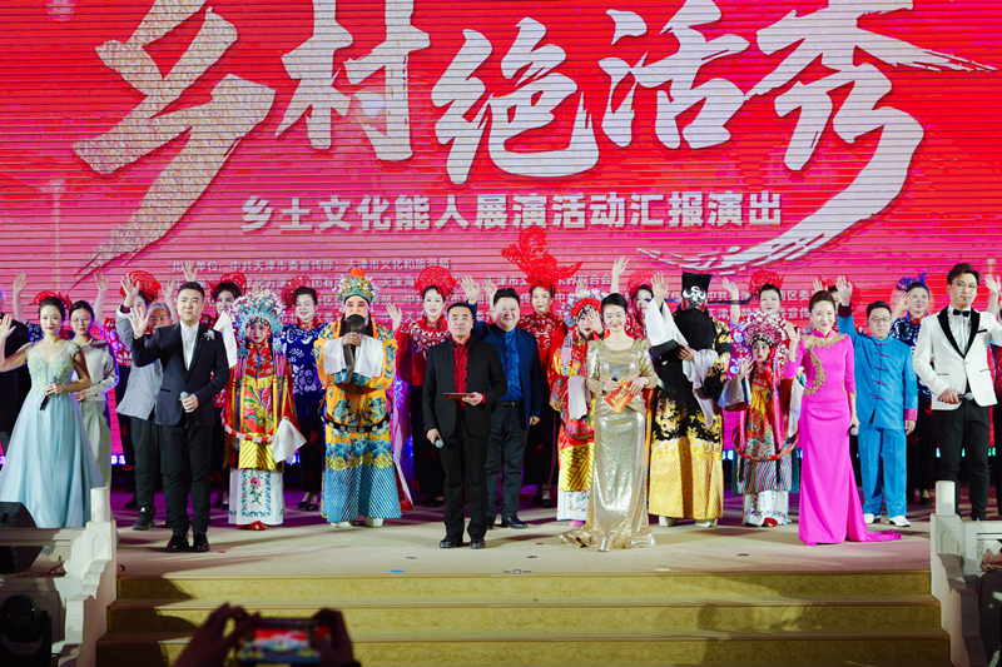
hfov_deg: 28.8
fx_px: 1948
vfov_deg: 19.4
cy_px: 334
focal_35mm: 70
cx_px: 501
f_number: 5.6
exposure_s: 1/250
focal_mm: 70
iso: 1250
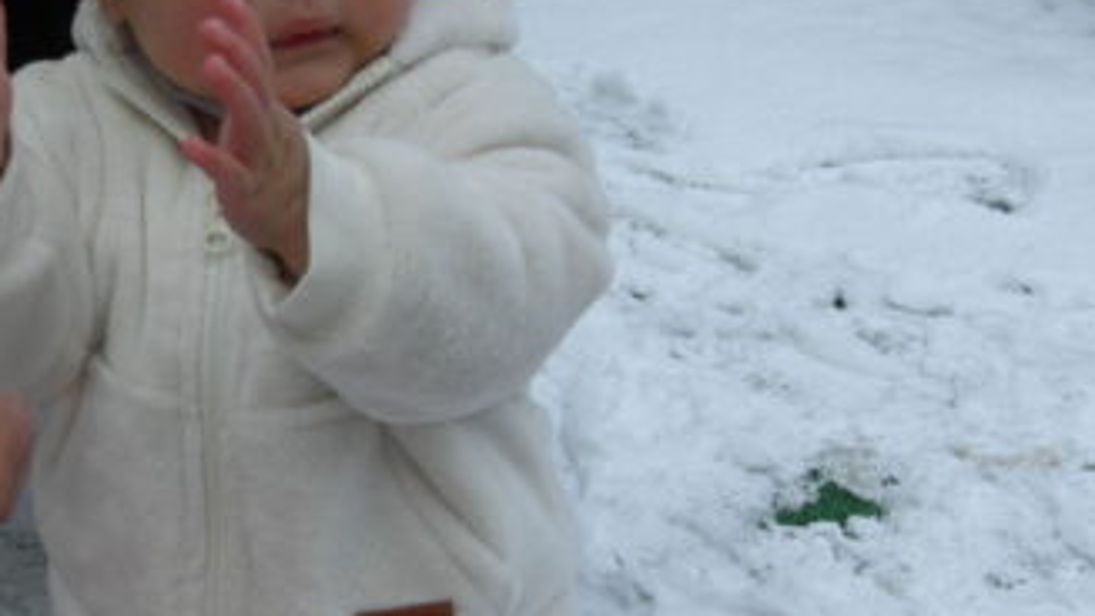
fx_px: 2207
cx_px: 137
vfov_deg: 15.9
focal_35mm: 76
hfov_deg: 27.0
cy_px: 278
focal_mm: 7.9
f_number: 4
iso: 80
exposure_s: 1/640
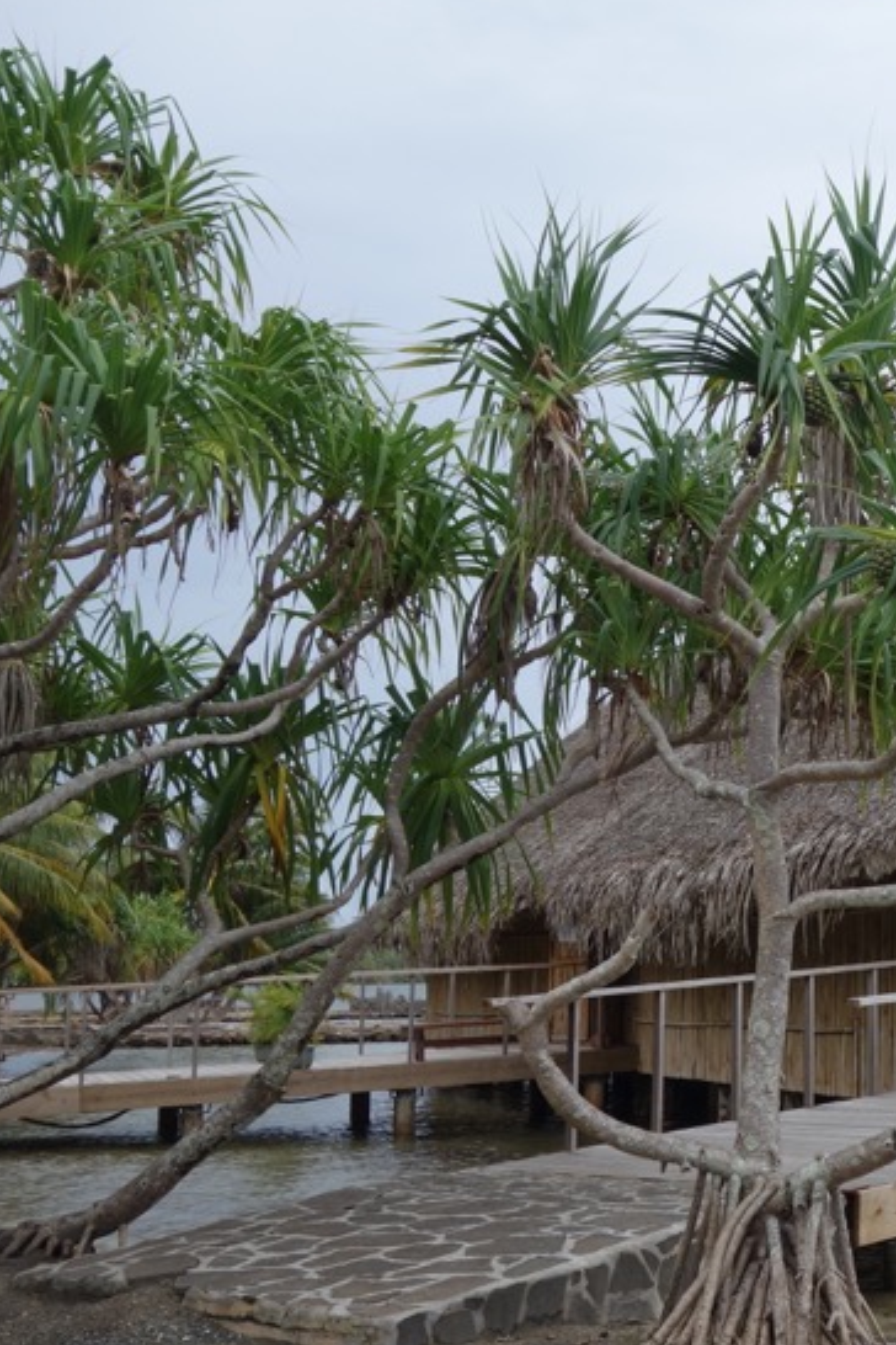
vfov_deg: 35.6
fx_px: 2091
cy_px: 707
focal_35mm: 56
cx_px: 1046
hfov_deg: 22.5
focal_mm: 12.62
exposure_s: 1/250
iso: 125
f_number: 5.6
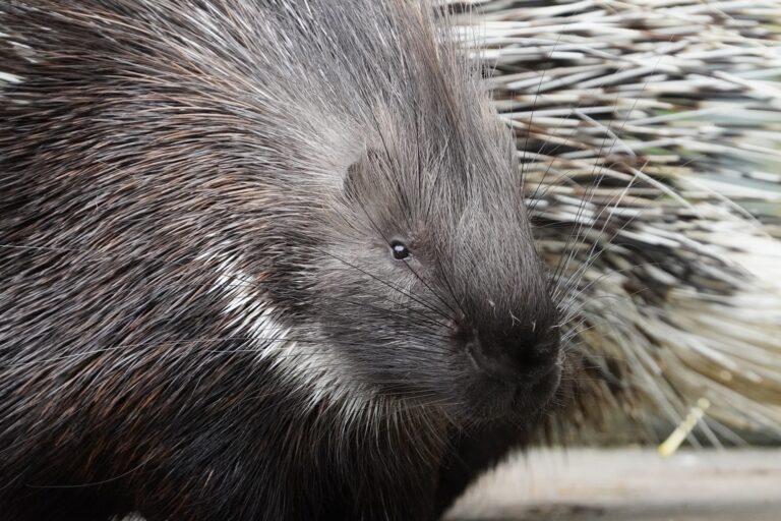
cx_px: 390
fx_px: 19523
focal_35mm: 900
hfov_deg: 2.3
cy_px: 260
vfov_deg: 1.5
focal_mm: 600
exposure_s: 1/1000
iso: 6400
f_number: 8
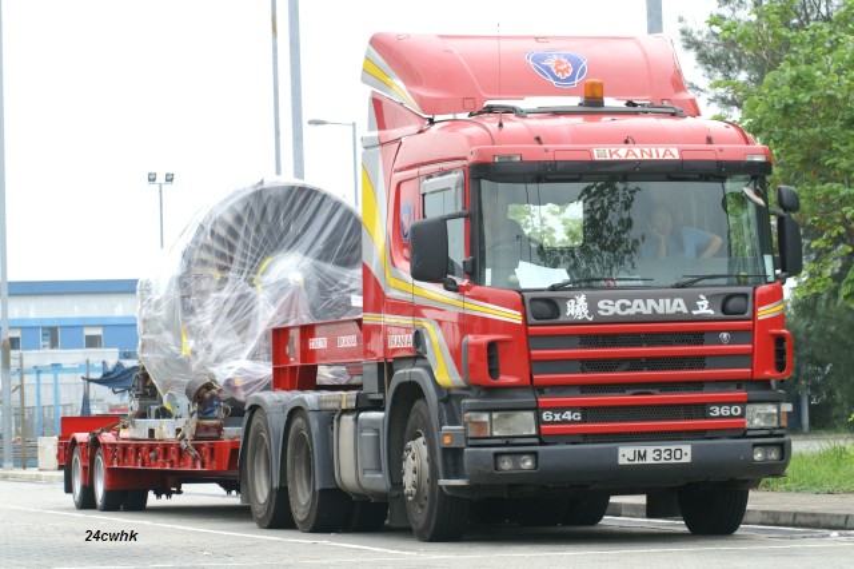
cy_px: 284
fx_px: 3201
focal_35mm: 135
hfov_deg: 15.2
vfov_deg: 10.1
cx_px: 427
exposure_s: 1/300
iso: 400
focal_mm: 90
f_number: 7.1
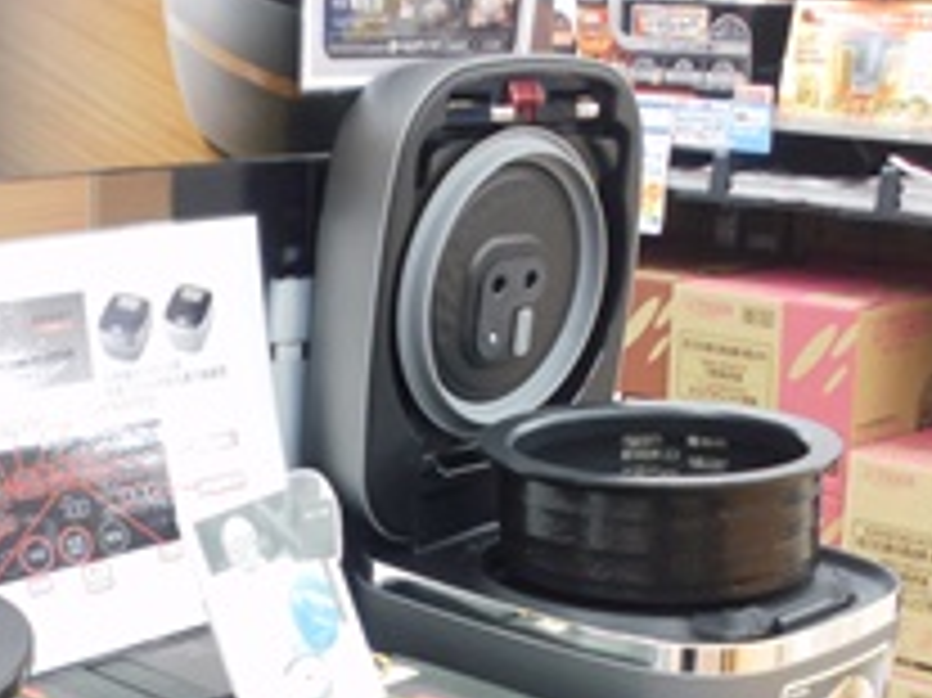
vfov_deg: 18.8
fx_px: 2045
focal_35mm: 76
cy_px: 714
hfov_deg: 25.5
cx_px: 275
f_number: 3.5
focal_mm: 6.3
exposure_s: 1/15
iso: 125
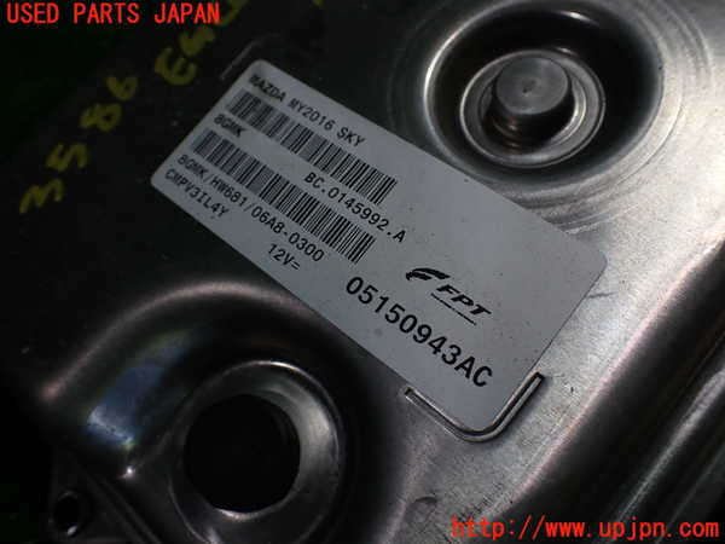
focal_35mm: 30
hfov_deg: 60.0
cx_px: 362
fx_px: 628
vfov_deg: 46.8
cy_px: 272
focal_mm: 5.4
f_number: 2.3
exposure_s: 1/125
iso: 125
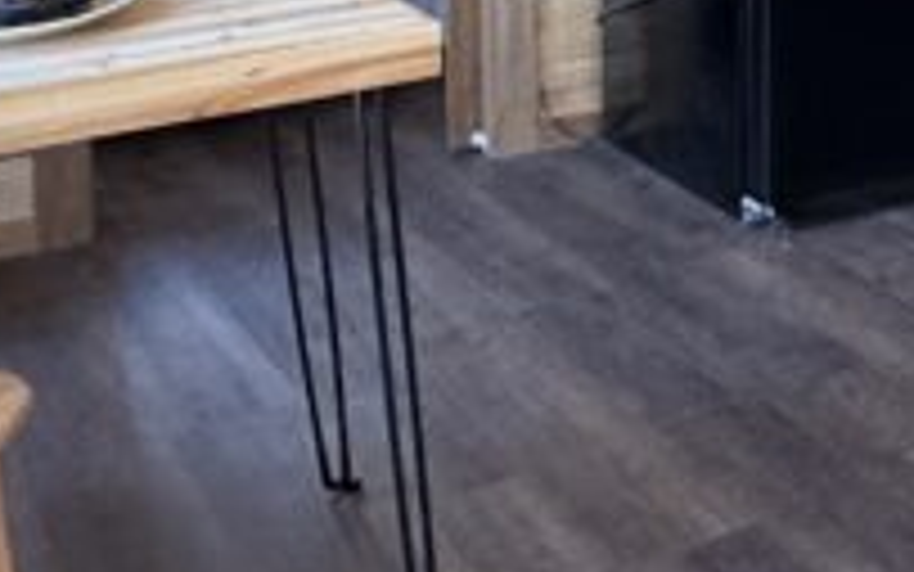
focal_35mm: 75
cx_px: 1153
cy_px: -351
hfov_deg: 24.4
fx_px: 1869
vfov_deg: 15.6
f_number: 2.2
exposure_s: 1/94
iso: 400
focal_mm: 2.22
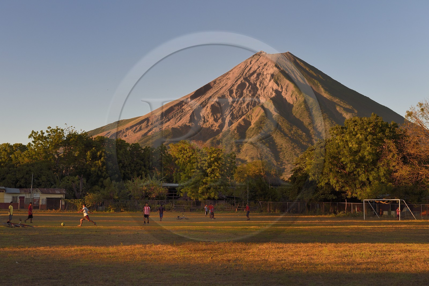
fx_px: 667
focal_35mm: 56
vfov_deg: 24.2
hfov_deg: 35.6
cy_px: 143
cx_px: 214
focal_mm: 56
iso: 400
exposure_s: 1/320
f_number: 7.1
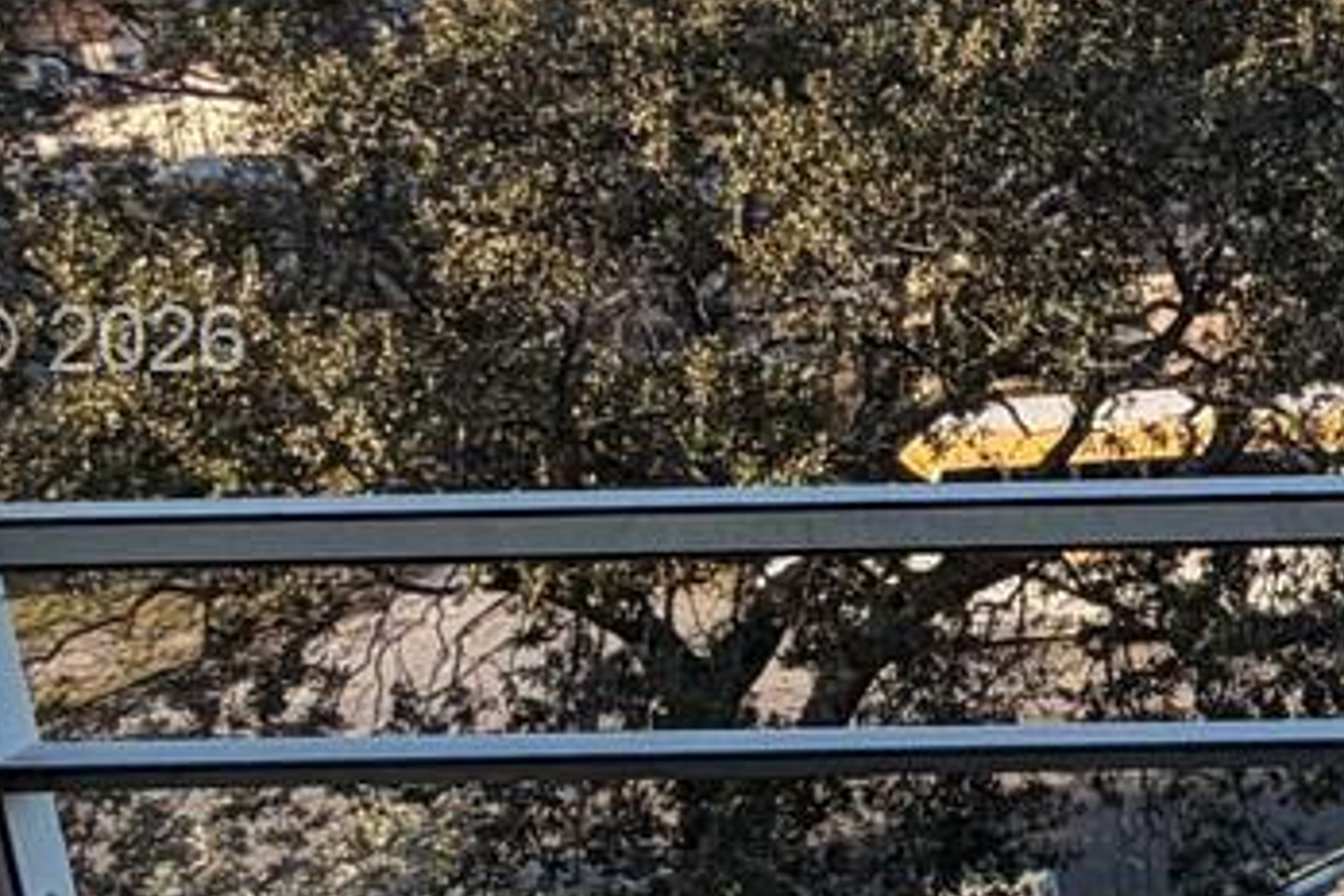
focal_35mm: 67
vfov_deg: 20.3
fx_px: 2501
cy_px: 348
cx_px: 2136
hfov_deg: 22.9
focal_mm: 2.22
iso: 50
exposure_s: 1/502
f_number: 2.2
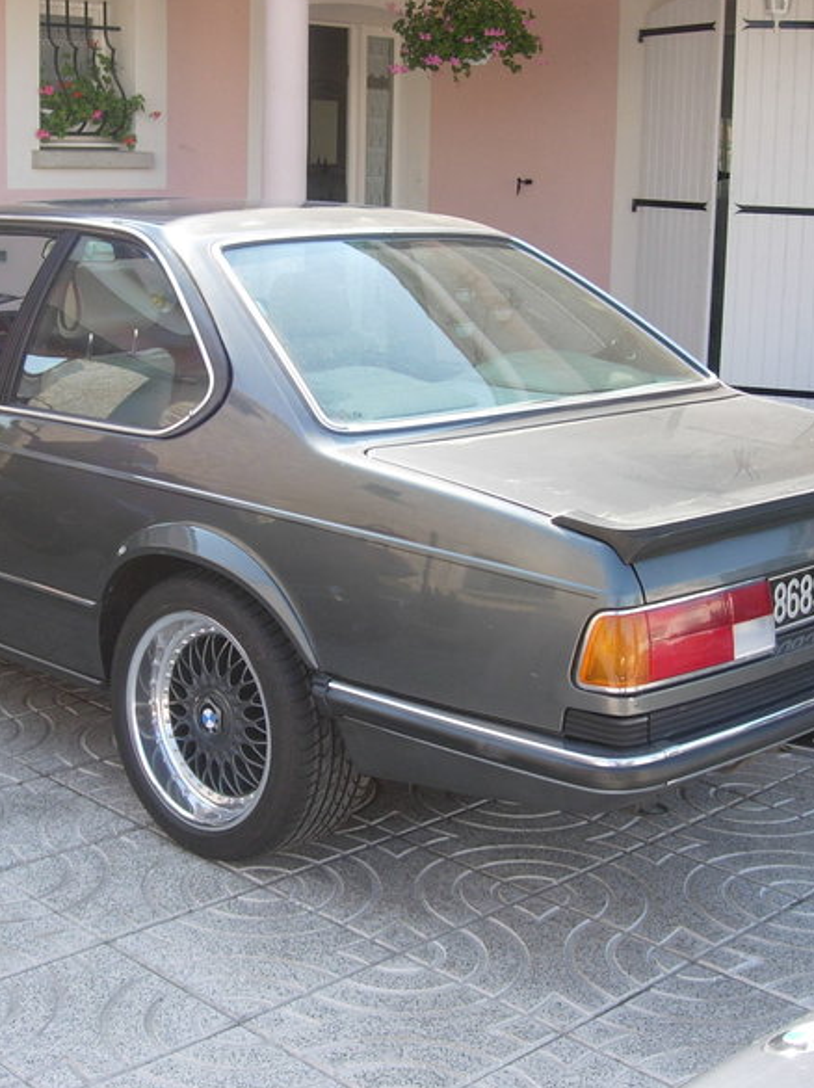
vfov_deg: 36.8
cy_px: 549
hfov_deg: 27.9
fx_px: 1632
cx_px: 290
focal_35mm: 52
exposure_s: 1/242
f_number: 2.8
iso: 79
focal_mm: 7.8
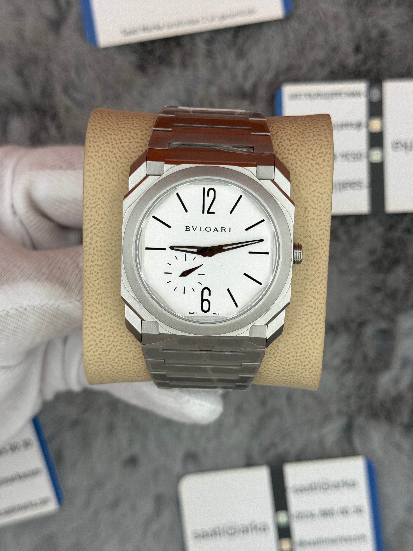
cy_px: 276
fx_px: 764
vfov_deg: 39.7
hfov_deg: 30.3
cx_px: 206
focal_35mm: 48
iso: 64
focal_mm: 6.76
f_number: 1.78
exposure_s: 1/1027
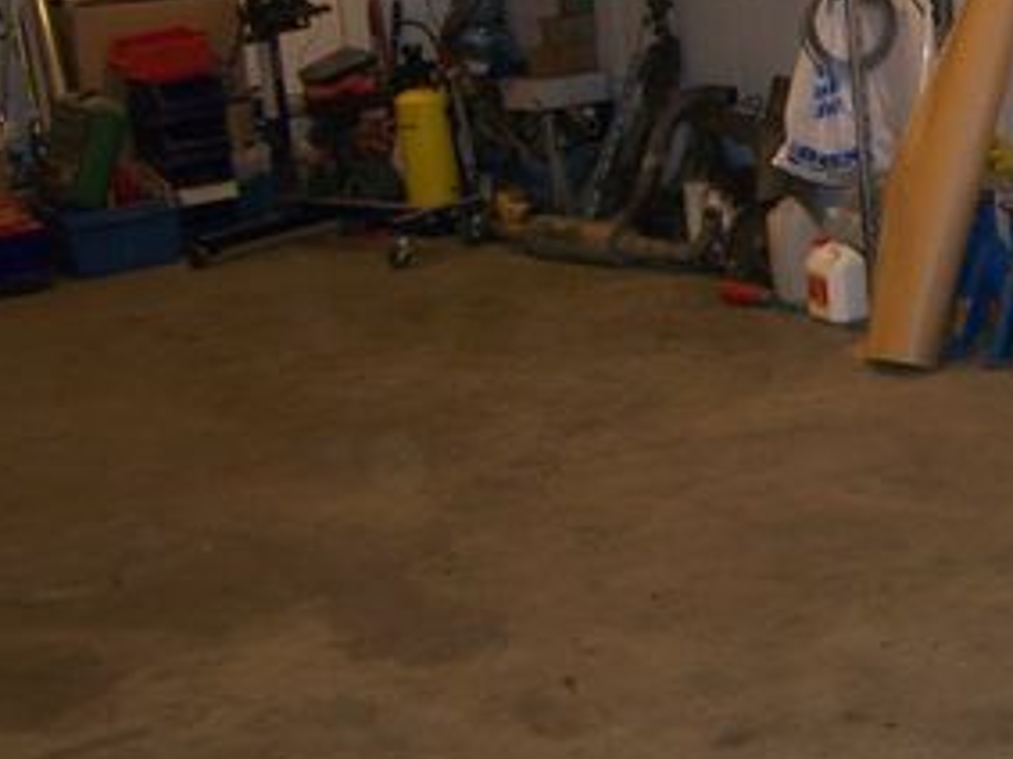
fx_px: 2516
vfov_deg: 17.0
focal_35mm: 86
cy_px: 150
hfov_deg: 21.7
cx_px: 1081
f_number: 2.8
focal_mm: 6.3
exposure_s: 1/60
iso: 80
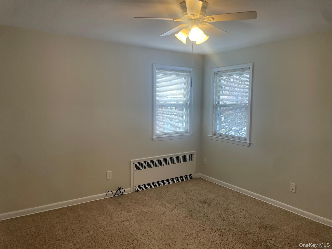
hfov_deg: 67.3
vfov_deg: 53.1
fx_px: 249
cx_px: 166
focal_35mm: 26
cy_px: 124
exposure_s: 1/120
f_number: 1.6
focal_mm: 4.2
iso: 100
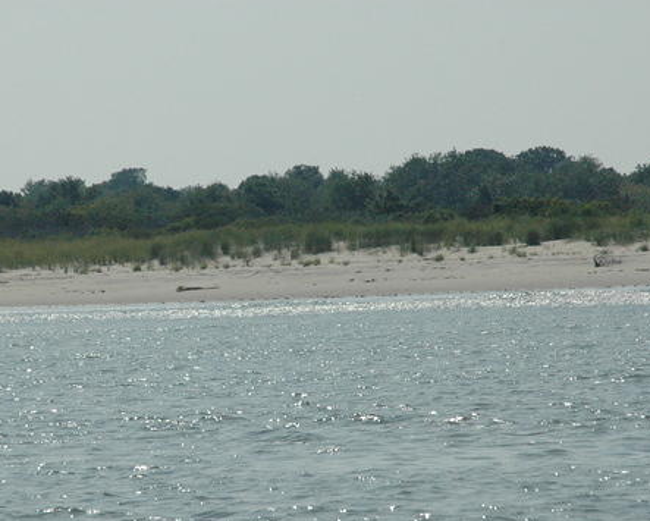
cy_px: 309
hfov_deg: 5.6
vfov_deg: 4.5
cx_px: 270
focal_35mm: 345
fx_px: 6641
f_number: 14
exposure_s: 1/3200
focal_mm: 170
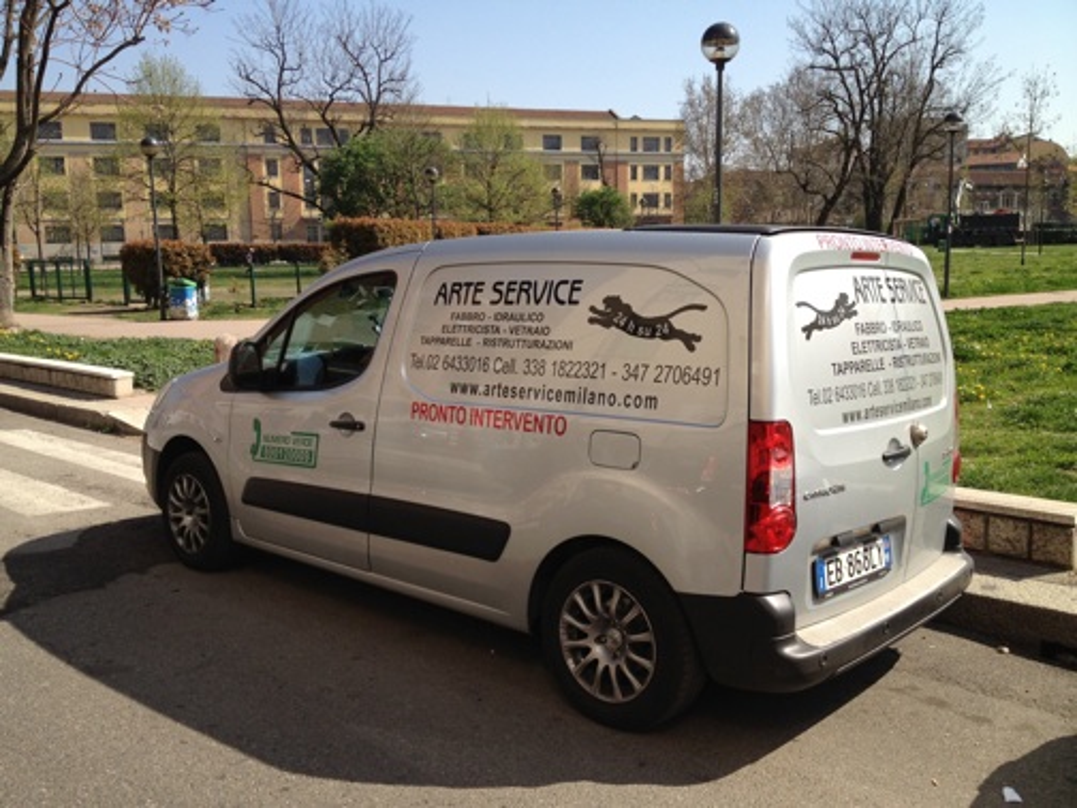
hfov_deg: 52.6
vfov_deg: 40.7
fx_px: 1089
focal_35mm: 35
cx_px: 538
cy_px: 404
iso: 64
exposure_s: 1/1381
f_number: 2.4
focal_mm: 4.28
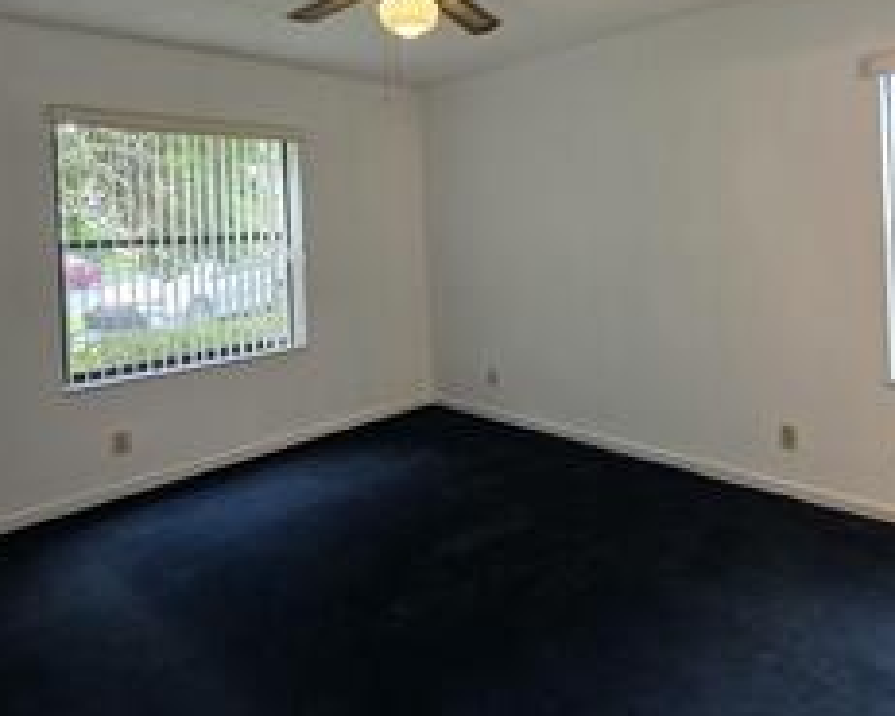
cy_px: 217
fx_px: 583
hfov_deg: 74.7
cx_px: 504
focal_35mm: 22
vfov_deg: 61.0
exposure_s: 1/120
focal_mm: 2.2
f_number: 1.9
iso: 100
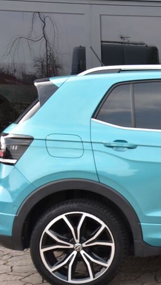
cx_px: 266
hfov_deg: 12.9
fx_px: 659
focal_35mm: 87
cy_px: 187
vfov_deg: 24.3
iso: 500
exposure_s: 1/200
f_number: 7.1
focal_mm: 40
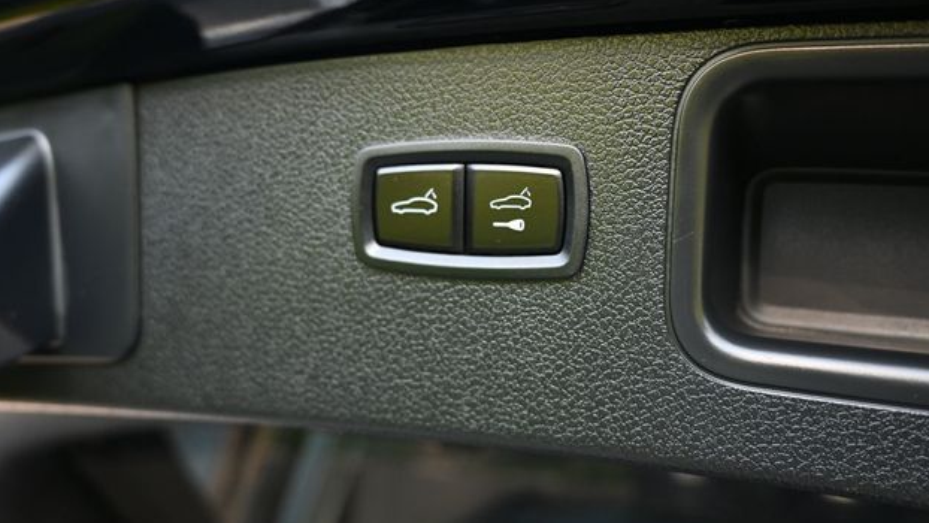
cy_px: 239
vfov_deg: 41.1
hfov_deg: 67.4
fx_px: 696
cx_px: 464
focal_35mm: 28
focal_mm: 17.5
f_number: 3.5
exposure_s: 1/125
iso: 800
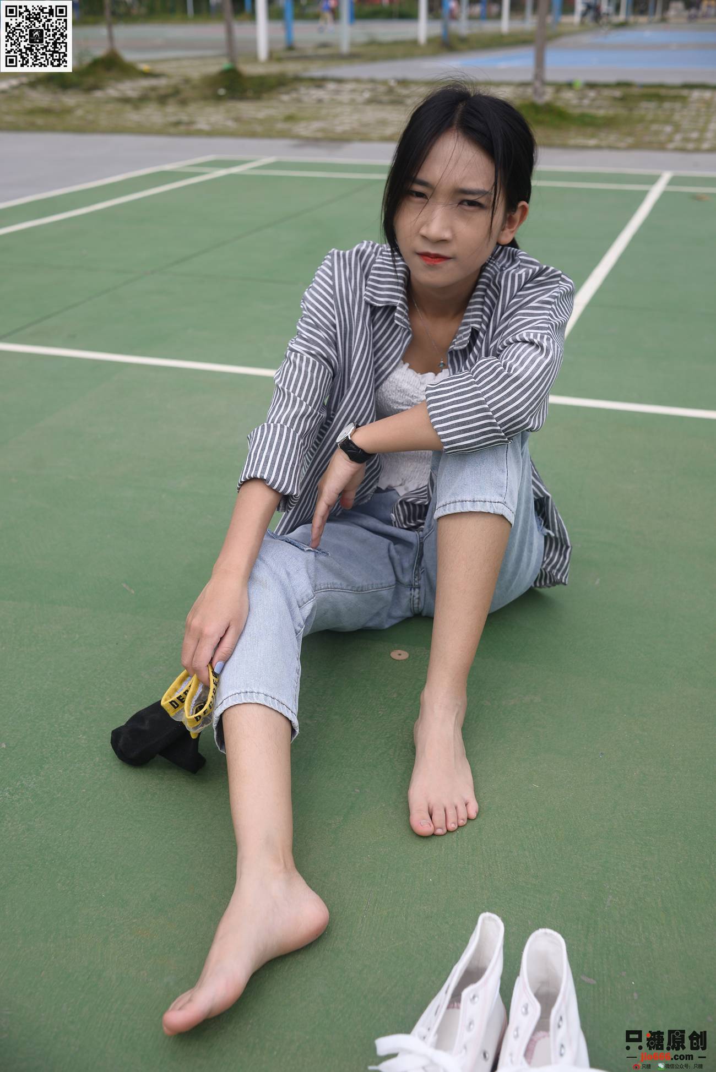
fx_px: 1043
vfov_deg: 54.4
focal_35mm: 35
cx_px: 358
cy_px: 536
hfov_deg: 37.9
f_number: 5.6
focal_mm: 35
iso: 100
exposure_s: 1/640
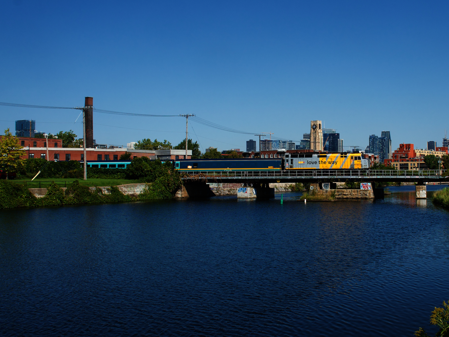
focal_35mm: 36
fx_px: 467
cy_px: 169
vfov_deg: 39.6
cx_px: 225
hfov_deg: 51.4
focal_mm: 22
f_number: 8
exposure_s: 1/640
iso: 250
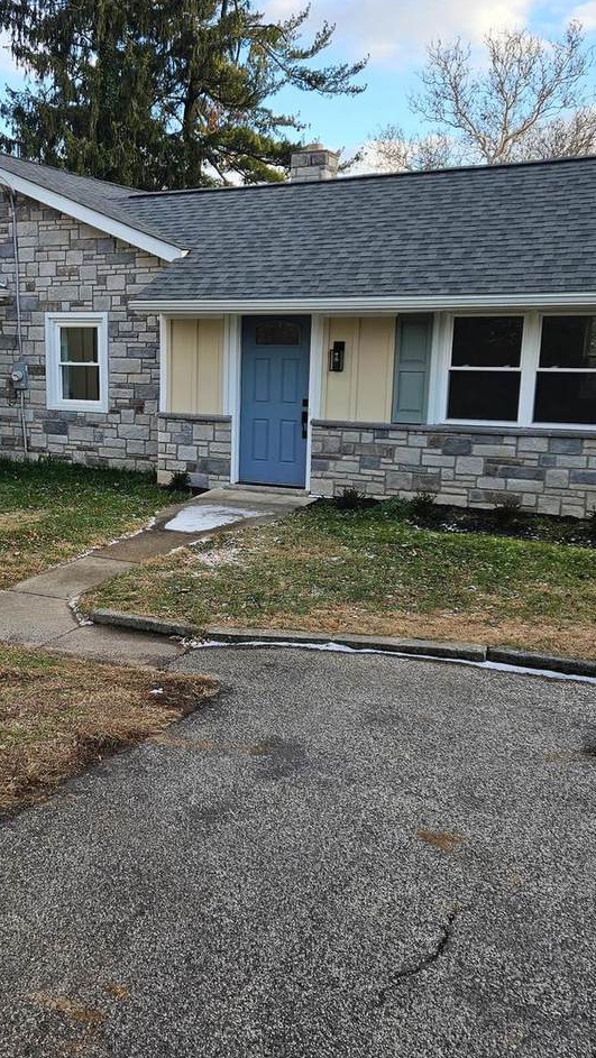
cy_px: 525
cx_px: 148
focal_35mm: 34
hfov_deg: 34.0
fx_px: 954
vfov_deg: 58.0
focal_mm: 5.4
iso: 25
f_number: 1.8
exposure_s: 1/300
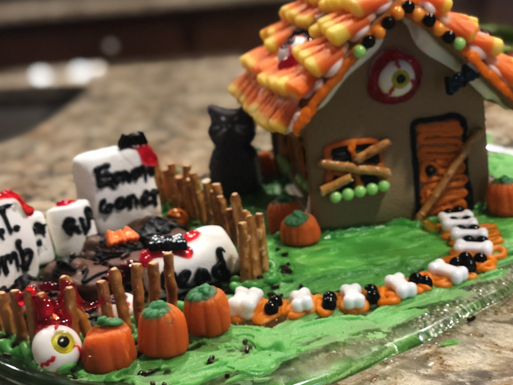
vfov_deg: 23.6
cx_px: 244
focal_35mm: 62
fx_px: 919
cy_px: 212
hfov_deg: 31.2
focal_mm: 6
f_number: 2.4
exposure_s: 1/17
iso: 160
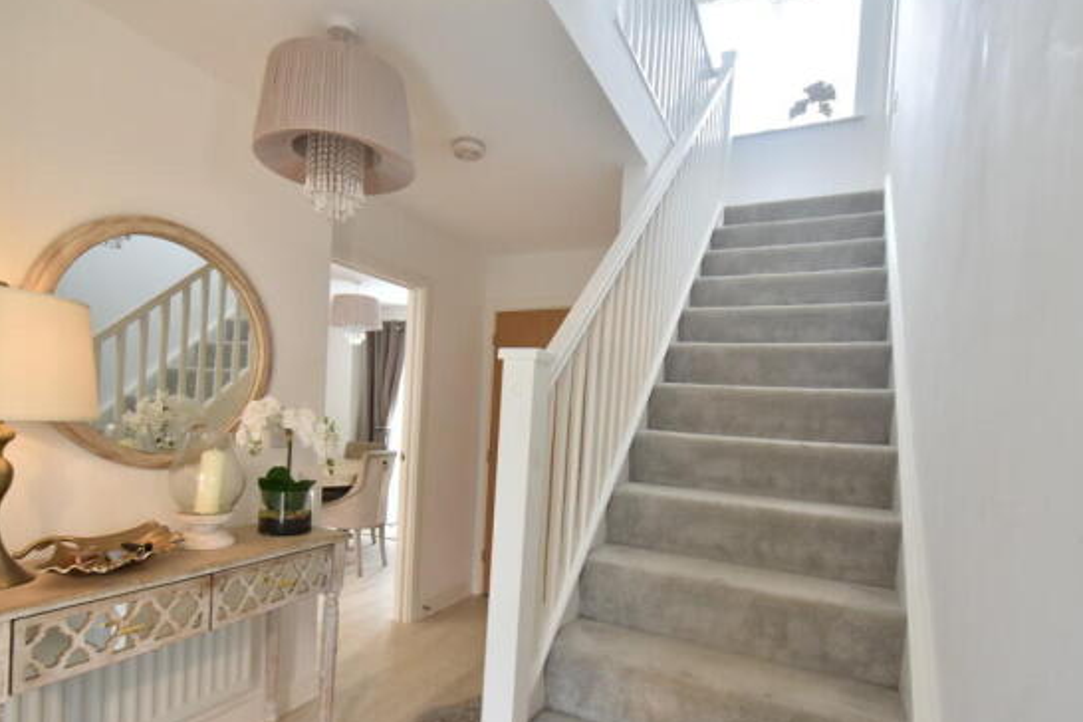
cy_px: 421
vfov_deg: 66.9
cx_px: 517
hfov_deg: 89.9
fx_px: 541
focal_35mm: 18
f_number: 3.5
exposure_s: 1/15
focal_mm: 10
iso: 500
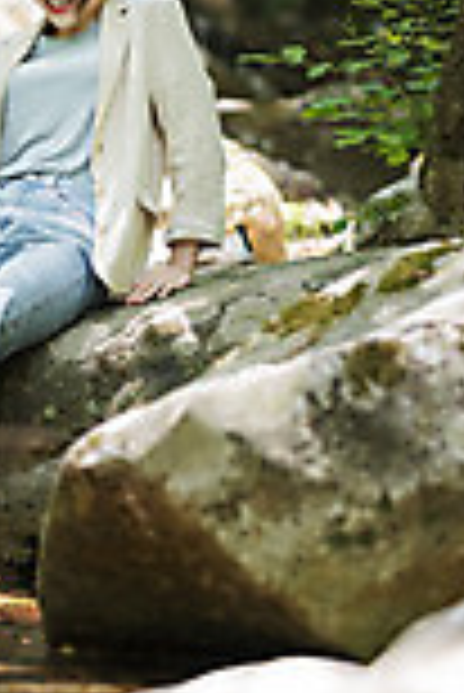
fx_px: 4263
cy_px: 104
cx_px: -110
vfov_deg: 9.3
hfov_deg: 6.2
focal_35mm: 221
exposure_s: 1/800
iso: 320
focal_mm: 85
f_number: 2
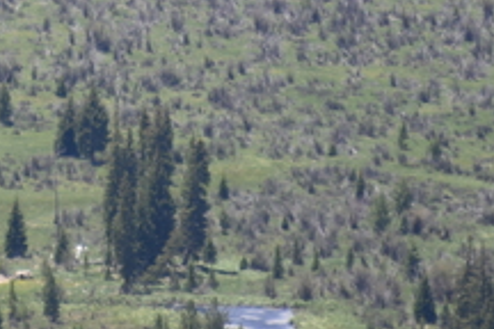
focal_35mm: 1778
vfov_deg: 0.8
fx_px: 24396
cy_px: -354
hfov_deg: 1.2
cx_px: -78
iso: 200
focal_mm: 300
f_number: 5.6
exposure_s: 1/640
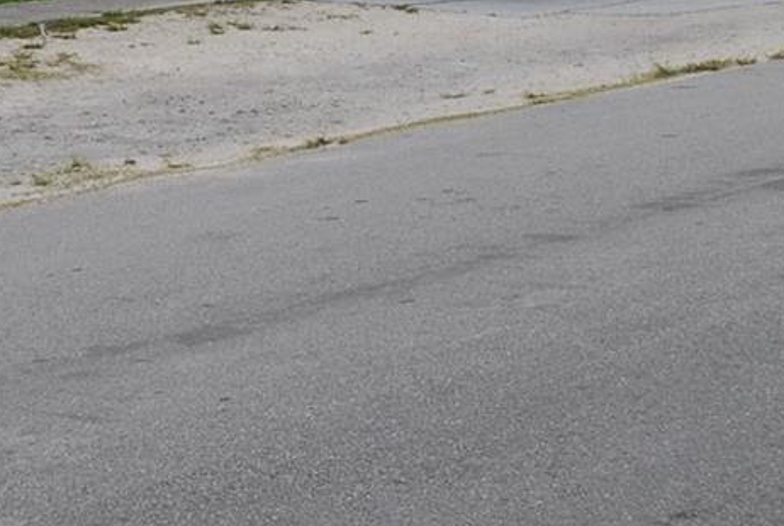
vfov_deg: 10.1
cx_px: -171
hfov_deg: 14.6
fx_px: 2946
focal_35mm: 135
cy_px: -57
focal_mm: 26
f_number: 6.3
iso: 100
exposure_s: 1/160
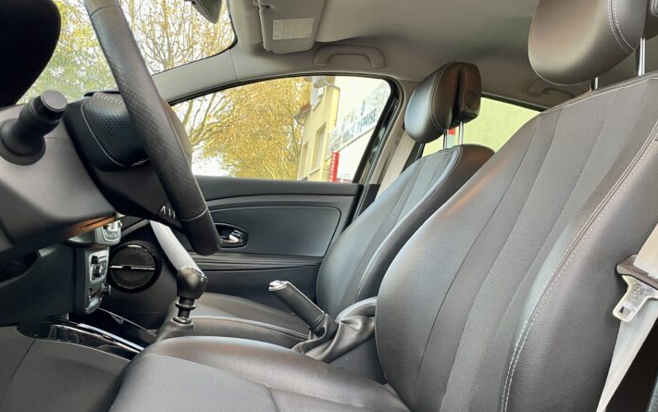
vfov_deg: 40.6
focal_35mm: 31
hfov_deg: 61.1
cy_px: 215
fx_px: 556
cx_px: 366
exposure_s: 1/83
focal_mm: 4.2
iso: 125
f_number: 1.6
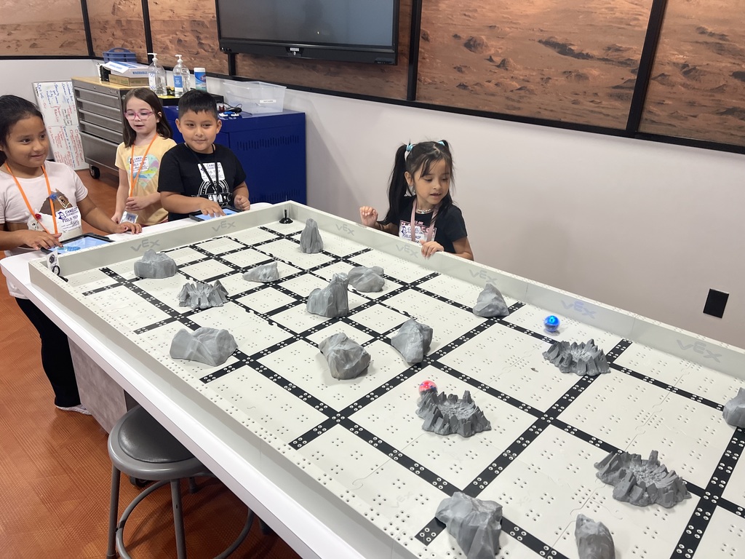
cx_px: 372
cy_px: 280
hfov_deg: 67.3
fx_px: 560
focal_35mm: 26
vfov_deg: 53.1
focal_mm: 5.7
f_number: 1.5
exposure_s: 1/100
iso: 100
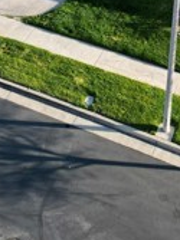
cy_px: -177
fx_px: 639
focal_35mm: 92
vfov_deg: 17.7
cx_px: 33
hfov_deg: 15.9
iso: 130
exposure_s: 1/640
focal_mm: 6.72
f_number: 1.7
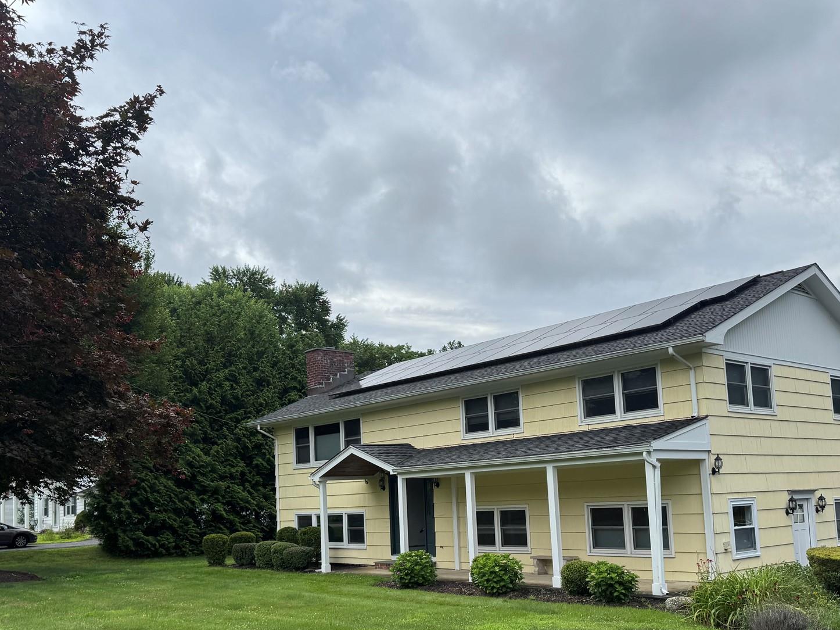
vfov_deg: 41.2
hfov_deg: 53.9
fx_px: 825
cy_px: 427
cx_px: 400
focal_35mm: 34
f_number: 1.78
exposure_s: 1/5348
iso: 80
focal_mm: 6.76
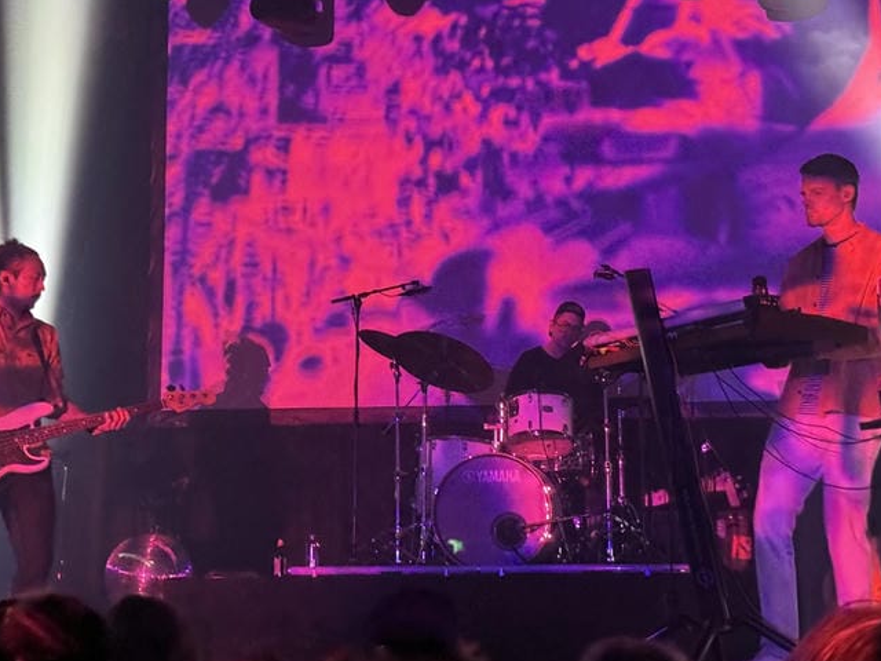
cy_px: 318
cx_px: 502
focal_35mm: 72
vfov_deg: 20.4
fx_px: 1832
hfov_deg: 27.0
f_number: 1.78
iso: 640
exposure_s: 1/30
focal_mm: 6.76
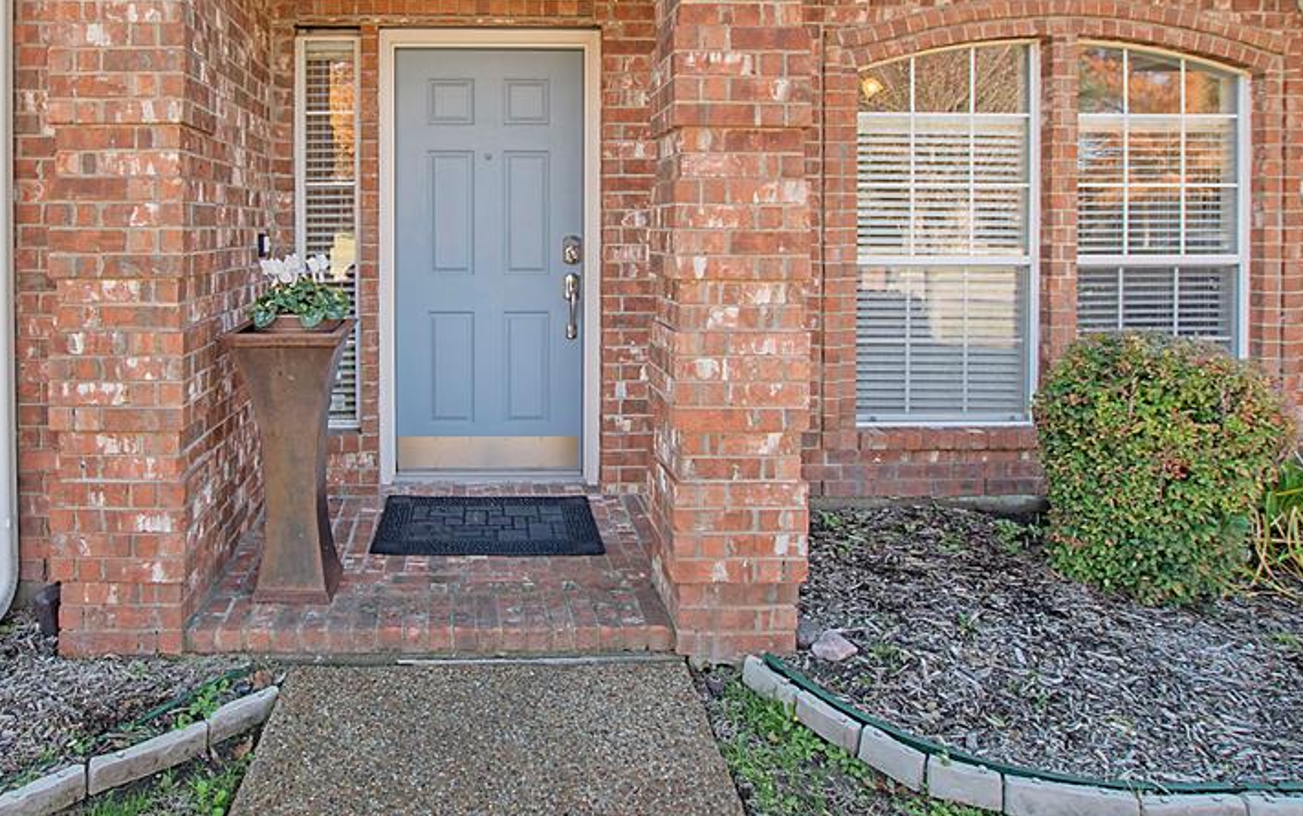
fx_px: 782
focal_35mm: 22
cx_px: 489
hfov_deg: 78.2
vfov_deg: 53.4
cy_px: 240
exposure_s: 1/40
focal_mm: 10
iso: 100
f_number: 7.1
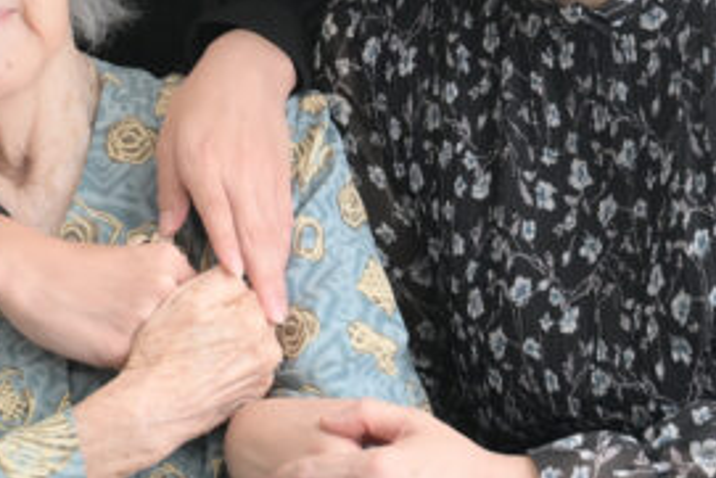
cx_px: -124
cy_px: -174
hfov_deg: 9.2
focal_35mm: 221
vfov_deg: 6.2
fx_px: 4398
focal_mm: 50
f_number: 4
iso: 640
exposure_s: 1/200
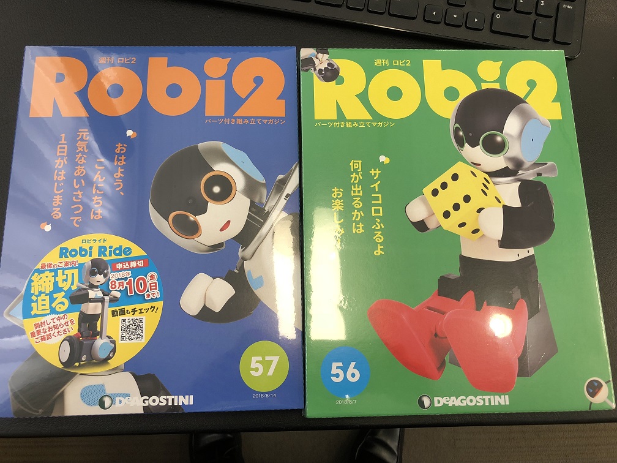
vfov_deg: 49.7
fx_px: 499
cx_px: 308
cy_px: 232
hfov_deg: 63.4
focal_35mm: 28
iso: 40
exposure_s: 1/100
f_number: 1.8
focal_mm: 3.99
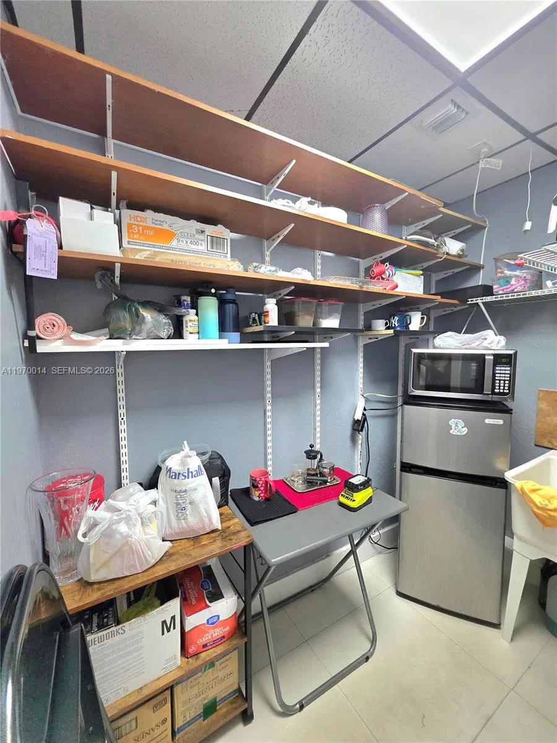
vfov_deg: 106.2
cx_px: 278
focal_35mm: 13
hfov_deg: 89.9
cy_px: 372
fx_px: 279
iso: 250
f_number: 1.9
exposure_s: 1/120
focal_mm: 2.2
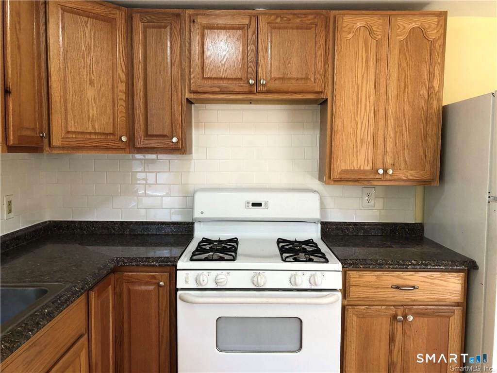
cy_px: 186
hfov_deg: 63.4
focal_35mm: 28
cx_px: 248
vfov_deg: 49.7
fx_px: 402
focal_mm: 4
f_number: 1.8
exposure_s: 1/30
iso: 25
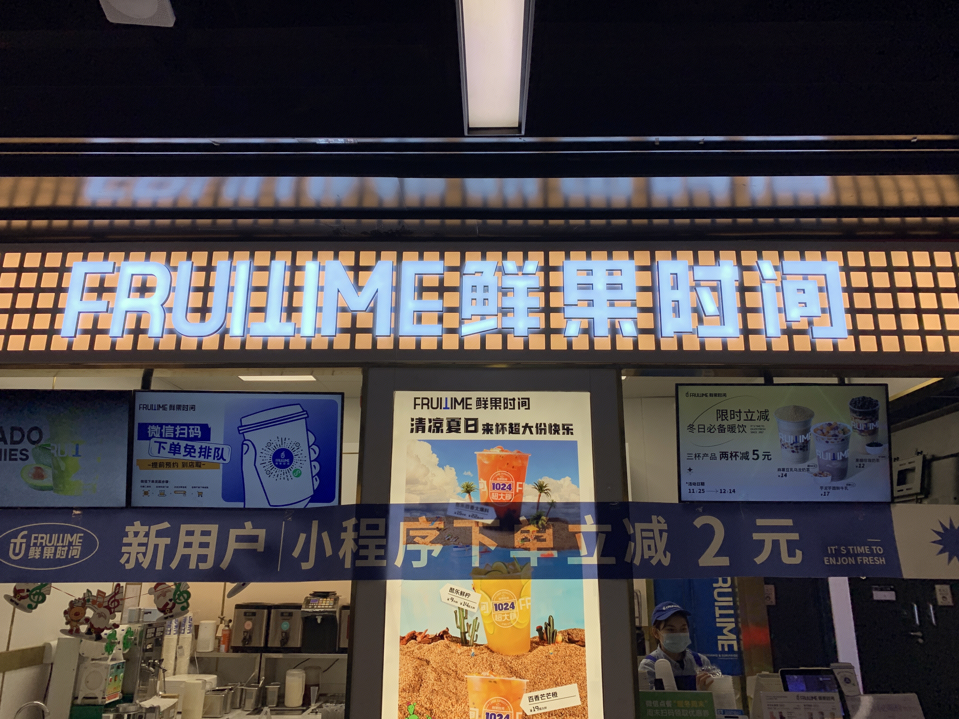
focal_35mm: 26
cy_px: 360
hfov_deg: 67.3
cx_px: 480
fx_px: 720
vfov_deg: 53.1
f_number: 1.8
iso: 25
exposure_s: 1/287
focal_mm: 4.25
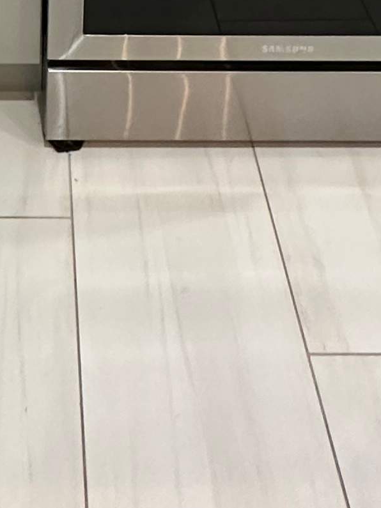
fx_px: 1042
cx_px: 33
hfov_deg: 20.3
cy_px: -484
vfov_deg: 18.7
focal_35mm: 71
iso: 320
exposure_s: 1/60
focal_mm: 2.22
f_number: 2.2
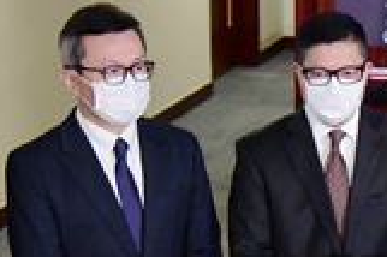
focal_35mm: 194
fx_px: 2083
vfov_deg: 7.0
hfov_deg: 10.4
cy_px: 247
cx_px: 466
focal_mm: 52
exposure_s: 1/125
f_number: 4
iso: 6400
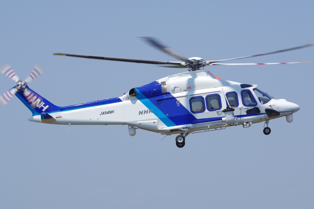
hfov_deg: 13.1
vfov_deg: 8.7
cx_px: 157
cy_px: 104
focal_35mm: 157
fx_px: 1369
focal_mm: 105
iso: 100
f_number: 8
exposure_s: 1/320
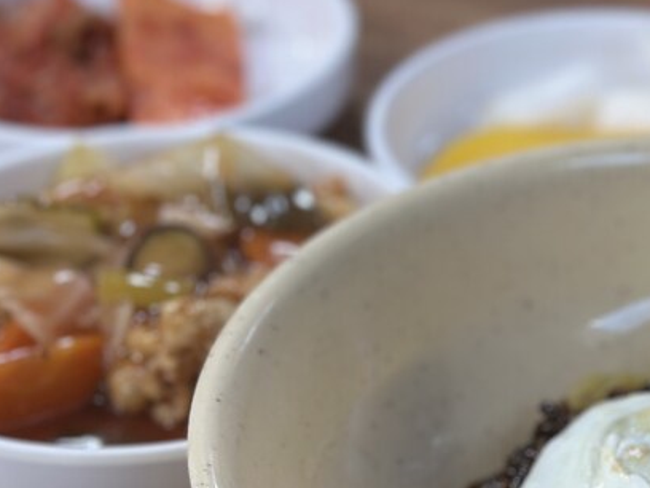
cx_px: 607
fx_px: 1990
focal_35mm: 106
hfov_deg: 18.2
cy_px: 366
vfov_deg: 13.9
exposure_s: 1/60
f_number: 1.78
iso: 100
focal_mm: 6.86
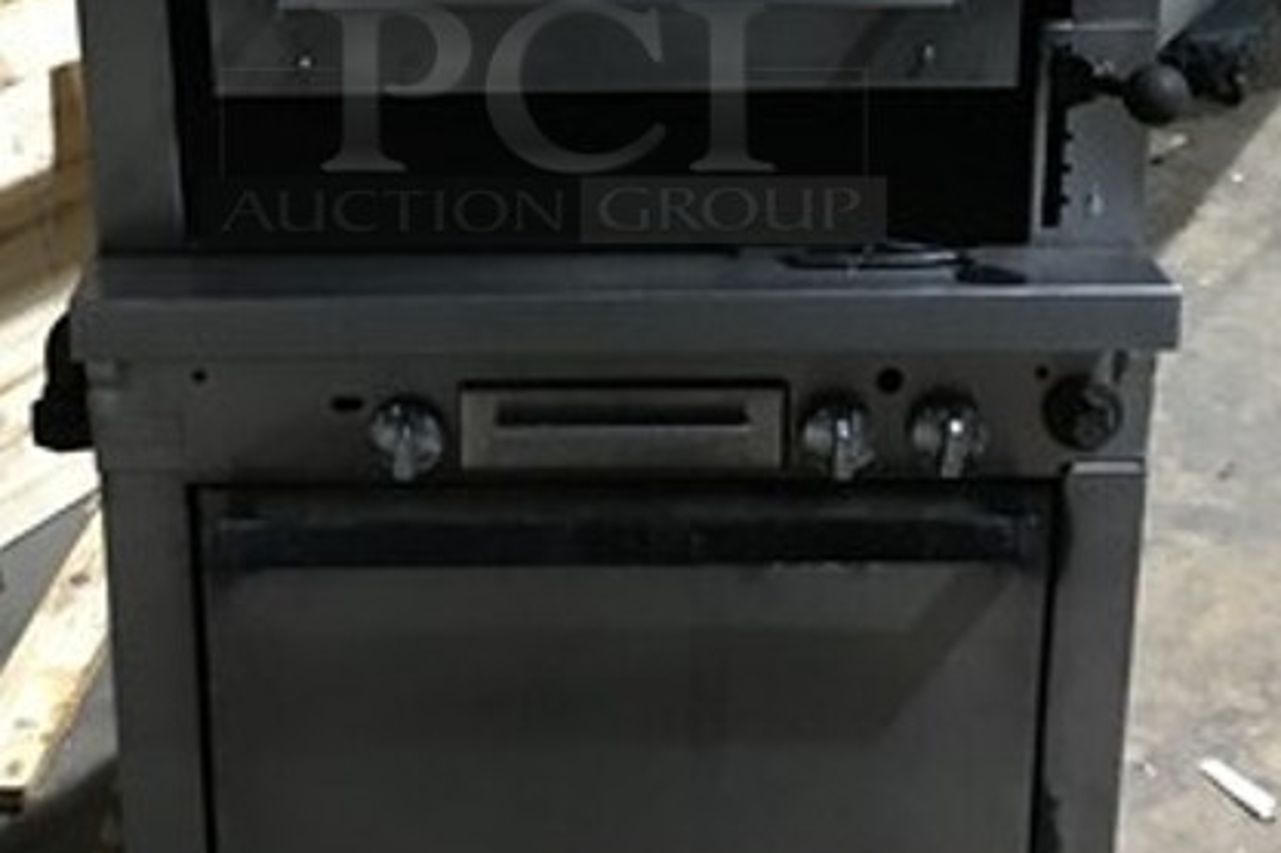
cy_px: 82
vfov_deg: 22.4
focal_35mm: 59
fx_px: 2098
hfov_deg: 33.9
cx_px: 545
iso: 80
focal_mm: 4.15
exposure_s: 1/4
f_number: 2.2
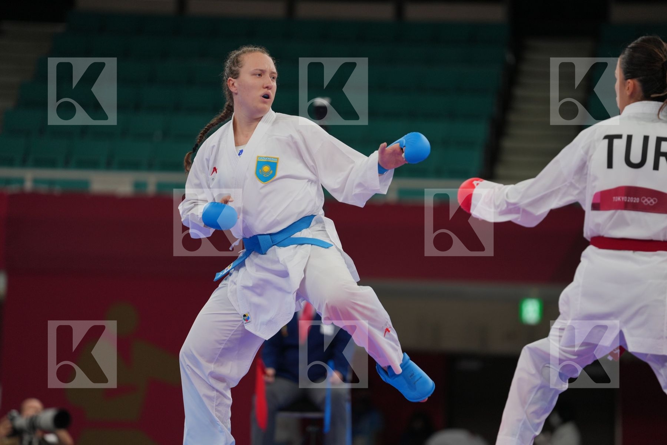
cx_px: 334
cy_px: 222
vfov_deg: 6.9
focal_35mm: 200
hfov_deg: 10.3
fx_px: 3705
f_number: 2.8
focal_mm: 200
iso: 500
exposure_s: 1/1000
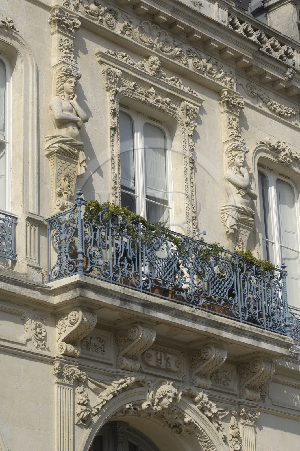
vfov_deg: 19.5
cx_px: 150
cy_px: 226
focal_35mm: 105
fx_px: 1316
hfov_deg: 13.0
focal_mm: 70
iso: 100
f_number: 11
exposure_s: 1/160
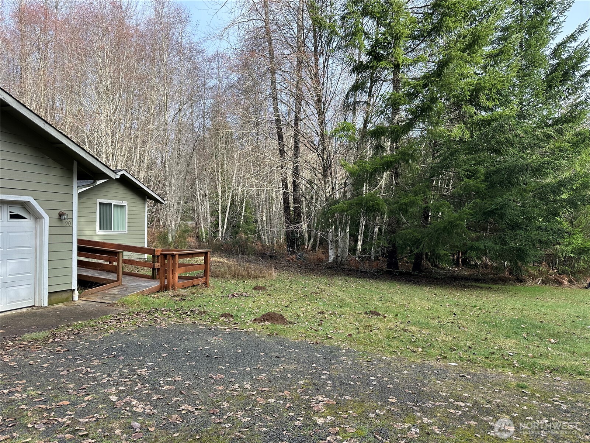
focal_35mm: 24
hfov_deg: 71.6
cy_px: 222
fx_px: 409
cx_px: 295
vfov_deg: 56.8
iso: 80
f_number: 1.78
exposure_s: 1/894
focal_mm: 6.86
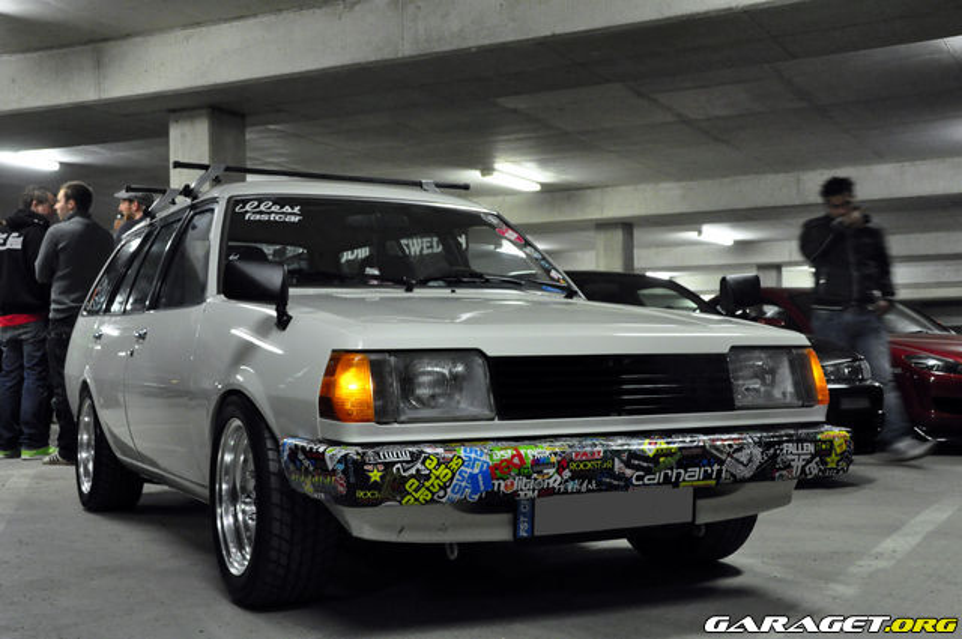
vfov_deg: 30.8
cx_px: 481
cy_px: 320
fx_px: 1161
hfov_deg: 45.0
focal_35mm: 44
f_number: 9
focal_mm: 29
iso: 3200
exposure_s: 1/8
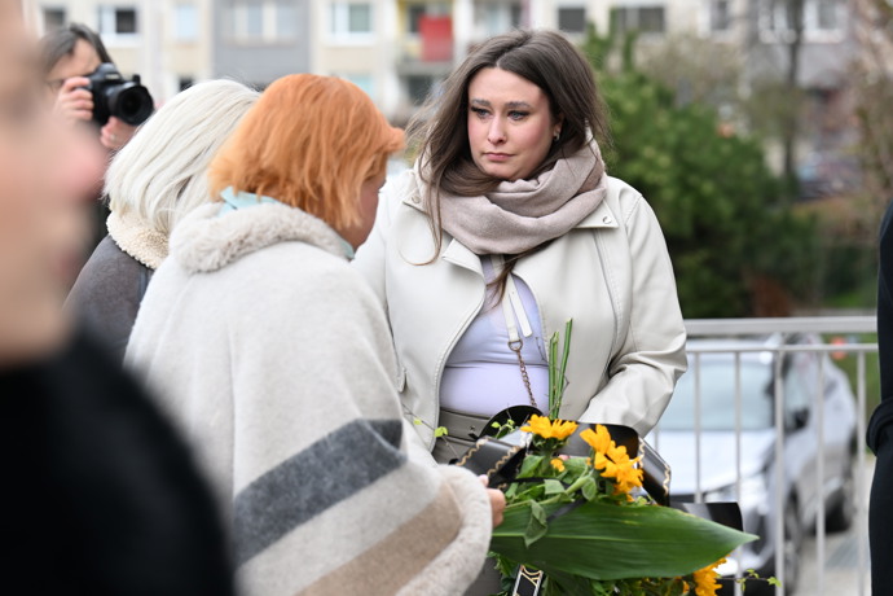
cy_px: 298
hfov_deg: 17.1
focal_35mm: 120
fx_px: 2976
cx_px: 446
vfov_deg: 11.4
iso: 800
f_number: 5
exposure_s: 1/800
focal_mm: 120
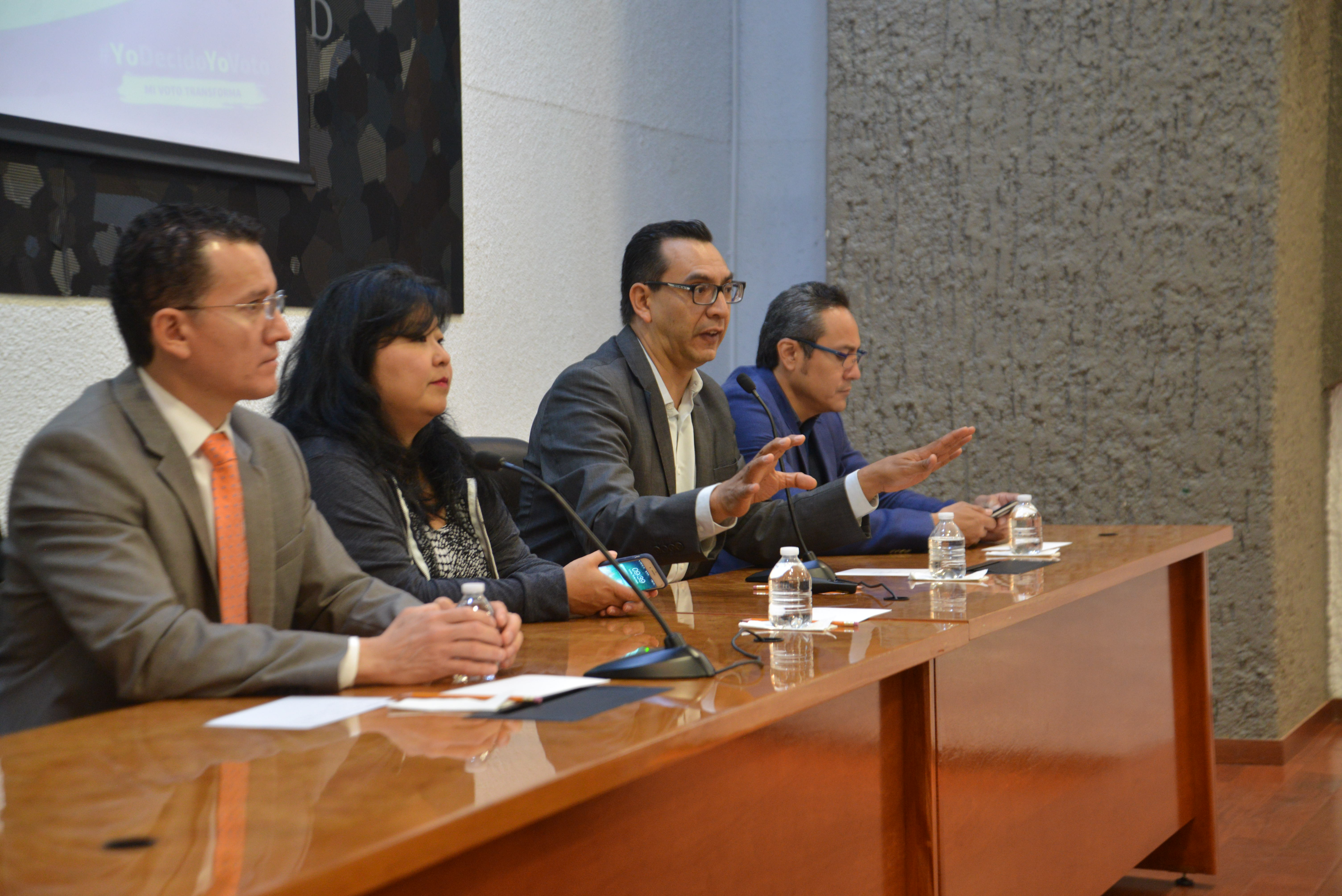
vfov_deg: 20.6
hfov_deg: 30.5
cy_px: 448
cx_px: 671
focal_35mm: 66
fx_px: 2461
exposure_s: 1/20
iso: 1600
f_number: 4.5
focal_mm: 66
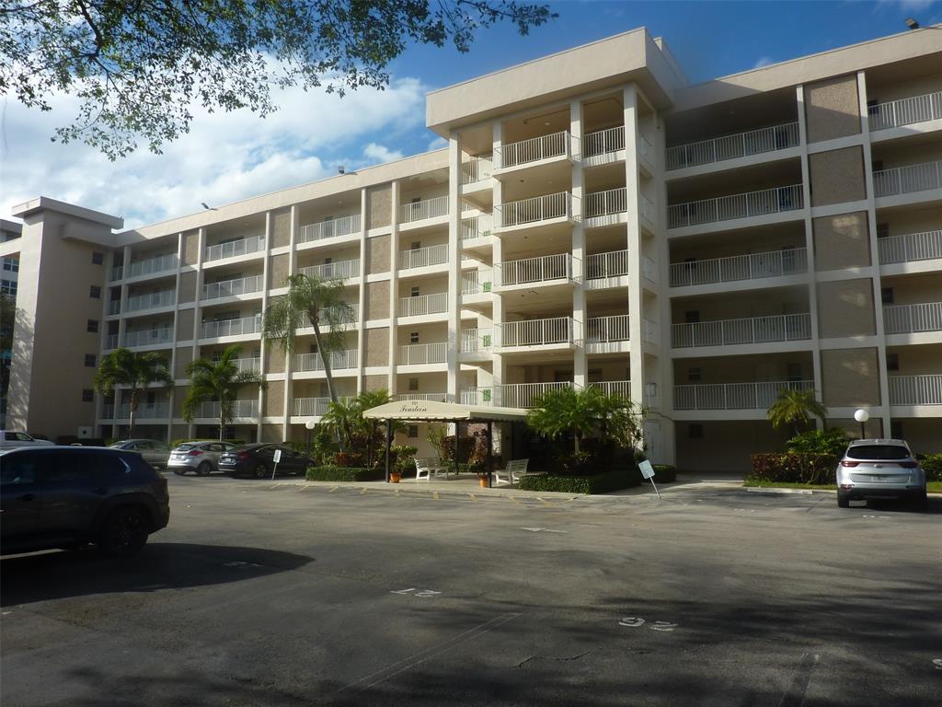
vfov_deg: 54.9
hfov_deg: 69.4
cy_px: 354
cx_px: 471
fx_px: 680
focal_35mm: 25
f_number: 5
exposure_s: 1/400
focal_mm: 4.1
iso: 80
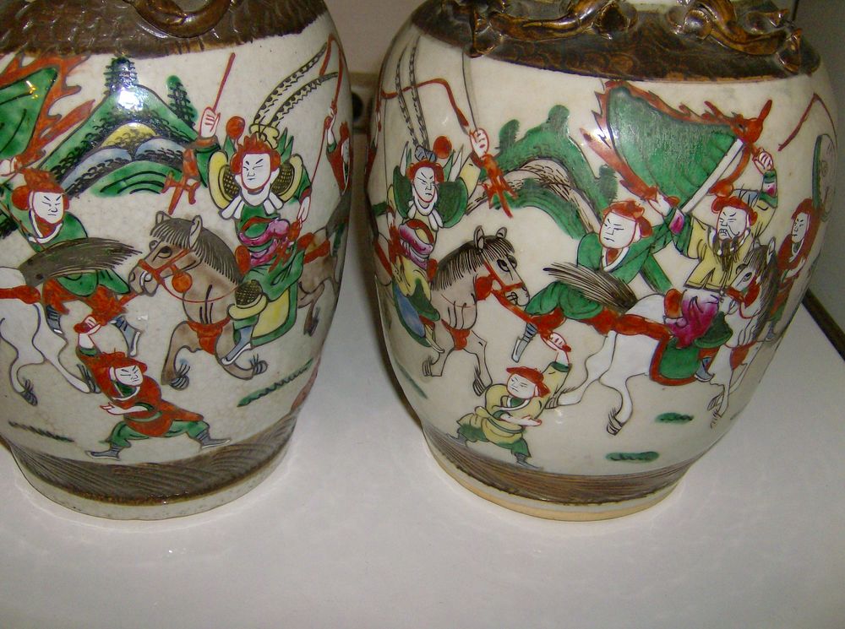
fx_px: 877
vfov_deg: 39.5
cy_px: 314
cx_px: 422
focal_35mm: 36
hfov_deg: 51.5
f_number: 2.8
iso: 200
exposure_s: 1/60
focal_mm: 6
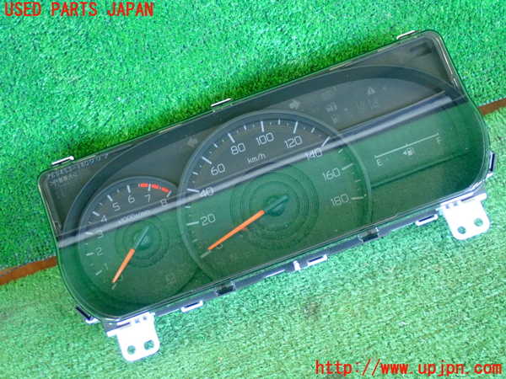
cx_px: 253
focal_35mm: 74
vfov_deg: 19.9
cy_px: 190
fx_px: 1082
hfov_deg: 26.3
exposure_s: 1/20
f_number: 4.2
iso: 1000
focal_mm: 13.47
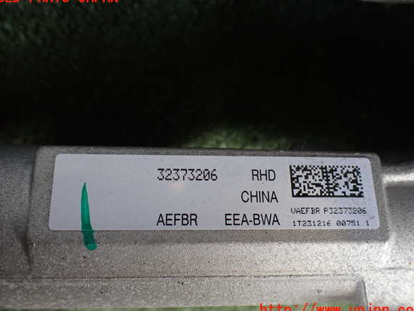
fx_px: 383
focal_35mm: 32
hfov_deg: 56.8
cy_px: 154
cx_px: 205
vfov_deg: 44.1
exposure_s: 1/125
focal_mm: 5.4
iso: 250
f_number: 2.3
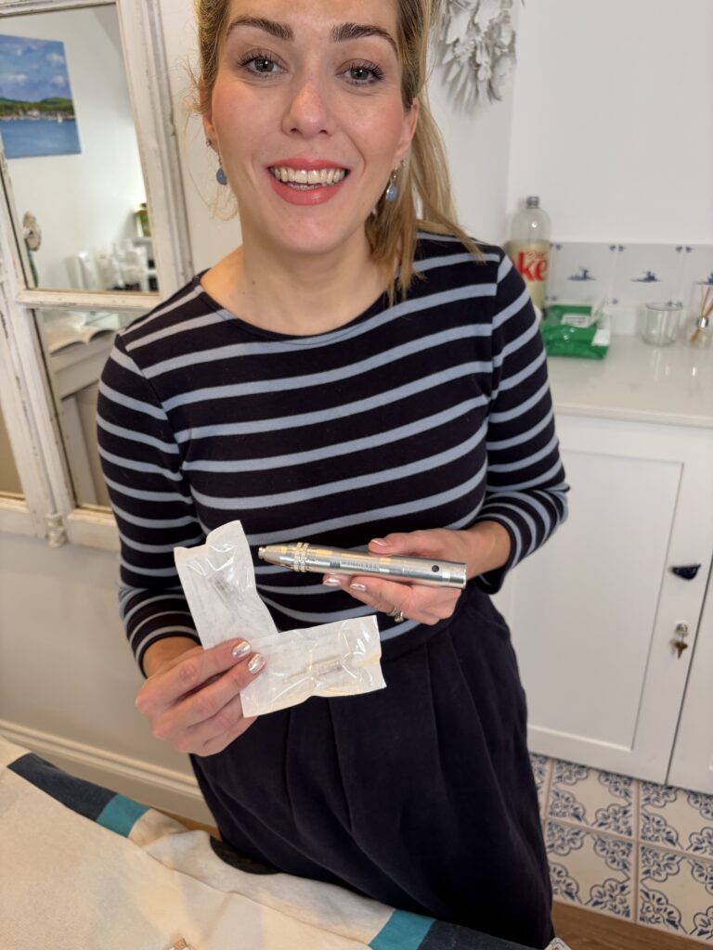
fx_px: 714
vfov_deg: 67.3
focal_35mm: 26
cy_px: 475
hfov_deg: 53.1
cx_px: 356
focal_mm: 5.96
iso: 80
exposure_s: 1/50
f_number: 1.6
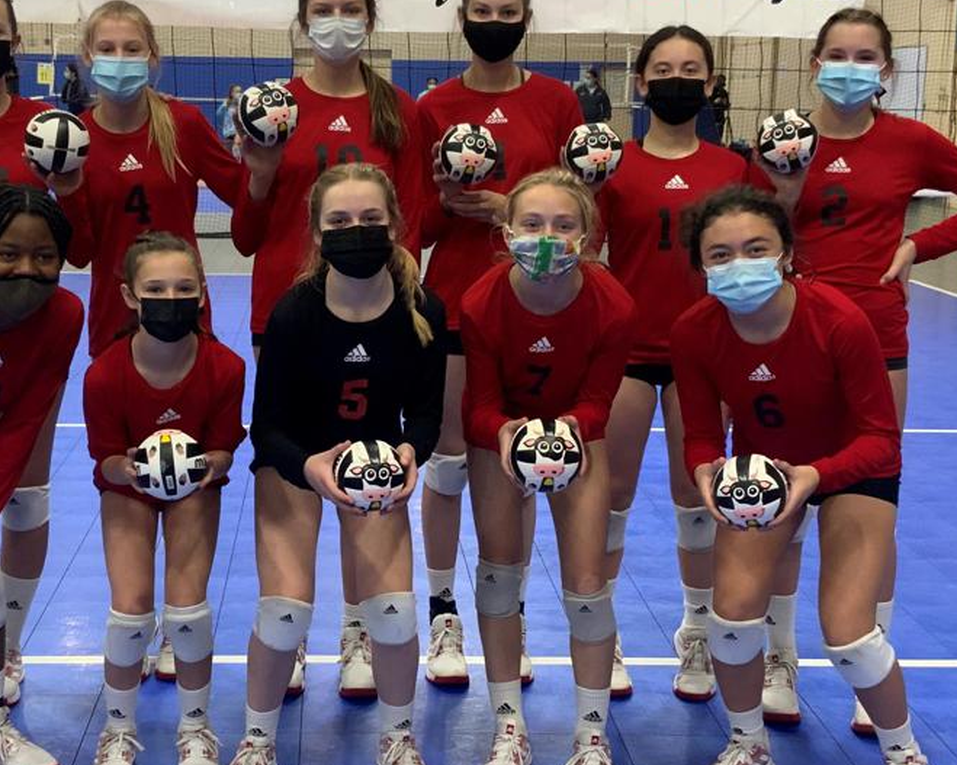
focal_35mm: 44
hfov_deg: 41.9
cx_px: 392
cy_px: 287
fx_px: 1246
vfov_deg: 34.0
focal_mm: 3
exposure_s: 1/60
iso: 100
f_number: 1.8
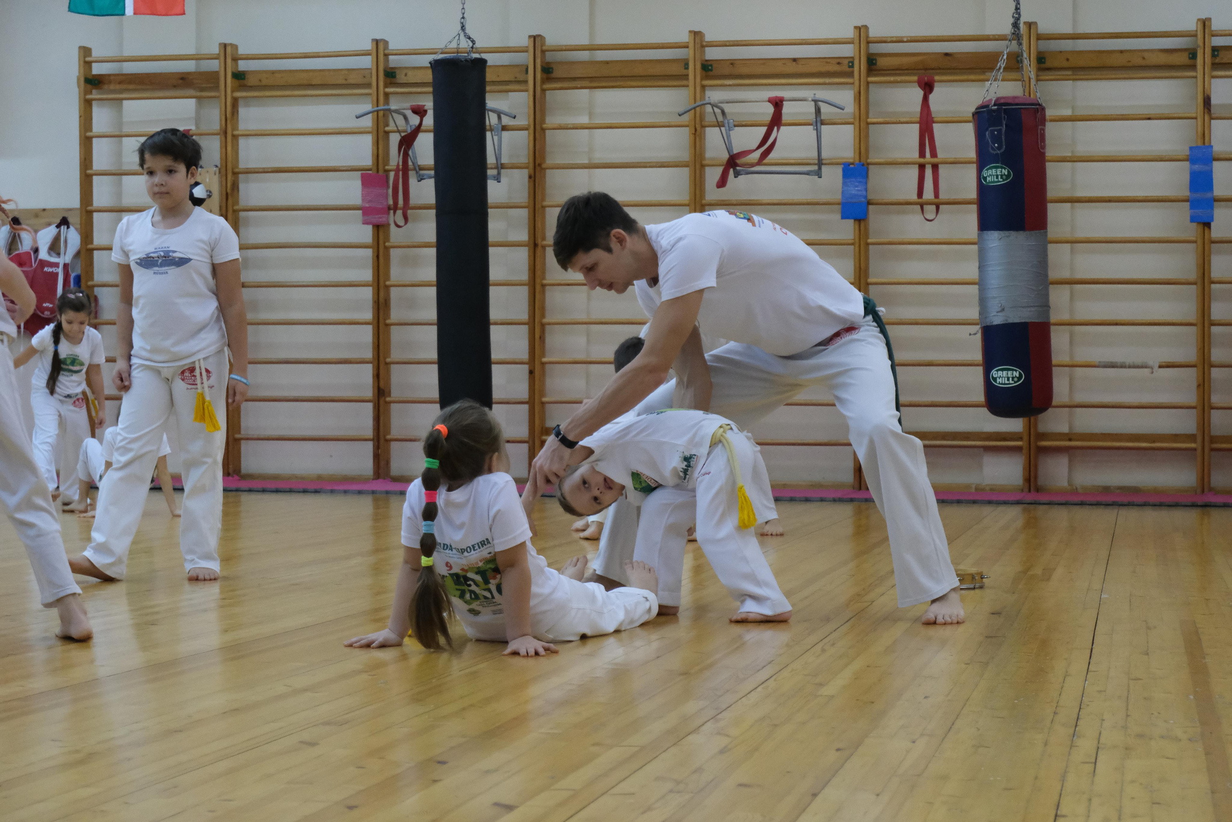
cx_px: 616
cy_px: 411
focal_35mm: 68
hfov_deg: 29.7
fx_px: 2327
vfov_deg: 20.0
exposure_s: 1/300
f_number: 5.6
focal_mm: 45
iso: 6400
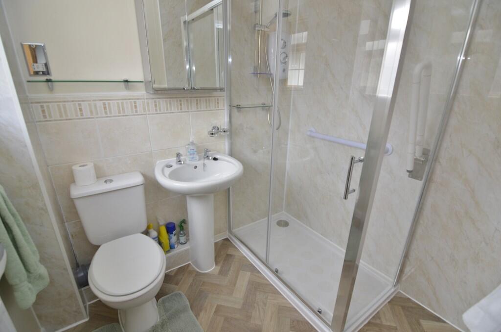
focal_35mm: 16
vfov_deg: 71.8
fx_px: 229
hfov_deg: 95.1
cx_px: 250
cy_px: 166
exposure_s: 1/60
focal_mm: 11
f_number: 4
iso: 220
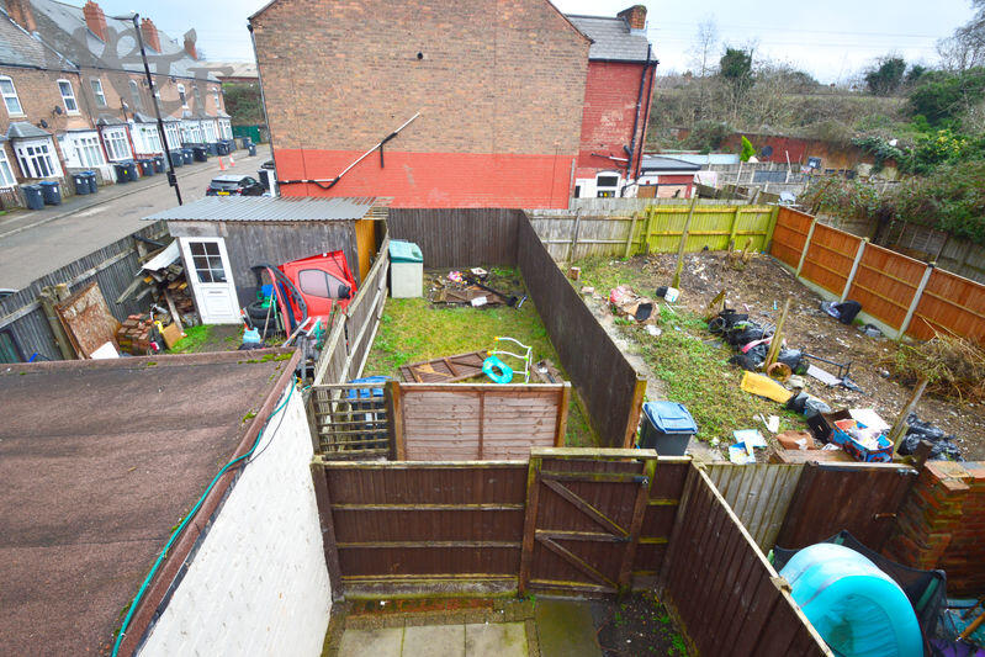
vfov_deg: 72.1
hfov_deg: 95.0
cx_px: 492
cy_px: 328
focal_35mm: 16
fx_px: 452
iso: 400
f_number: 9
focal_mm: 11
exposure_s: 1/100
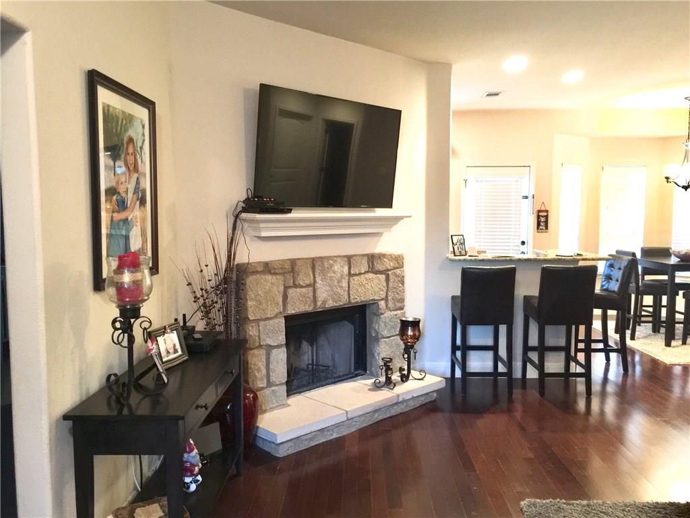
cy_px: 259
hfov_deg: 61.7
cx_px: 345
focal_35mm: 29
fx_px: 578
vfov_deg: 48.2
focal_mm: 4.15
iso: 125
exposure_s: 1/10
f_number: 2.2
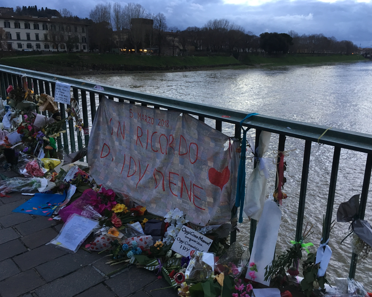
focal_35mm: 31
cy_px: 146
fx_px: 341
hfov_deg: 57.1
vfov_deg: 47.1
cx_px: 197
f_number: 2.2
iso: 50
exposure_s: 1/33
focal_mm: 4.15
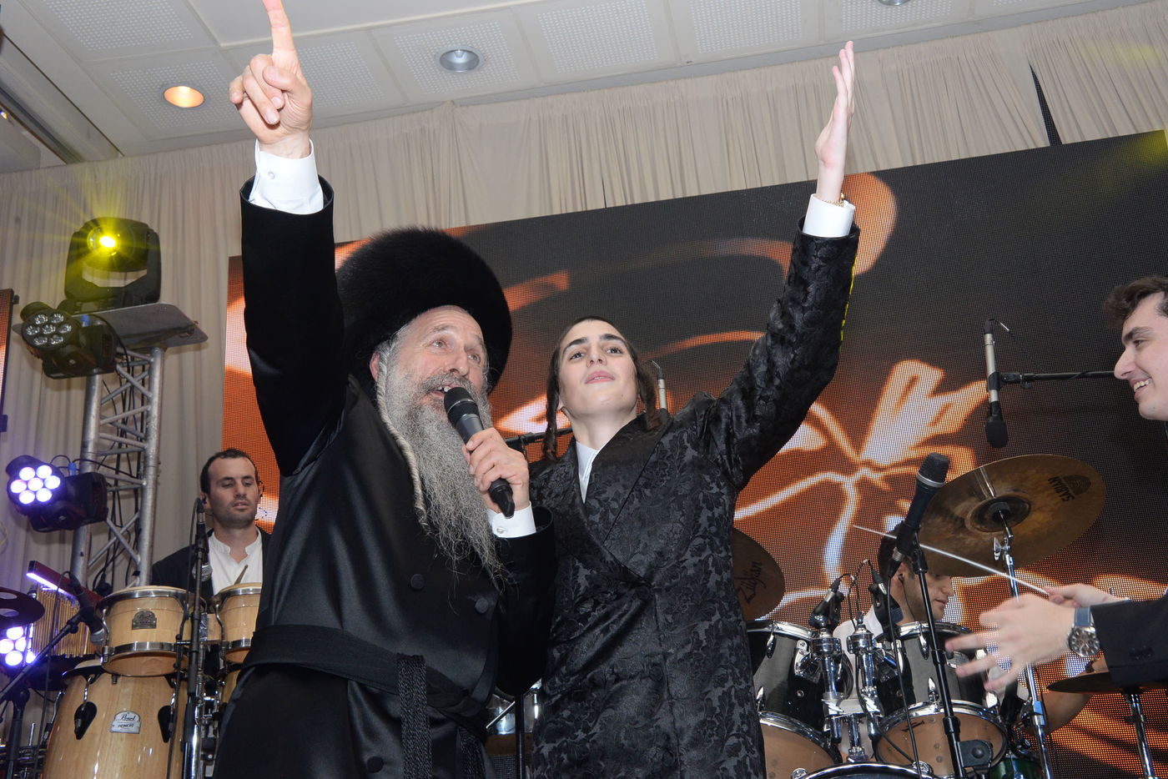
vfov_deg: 29.9
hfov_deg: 43.6
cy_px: 390
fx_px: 1460
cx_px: 584
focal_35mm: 45
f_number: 10
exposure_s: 1/160
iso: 2000
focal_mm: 45
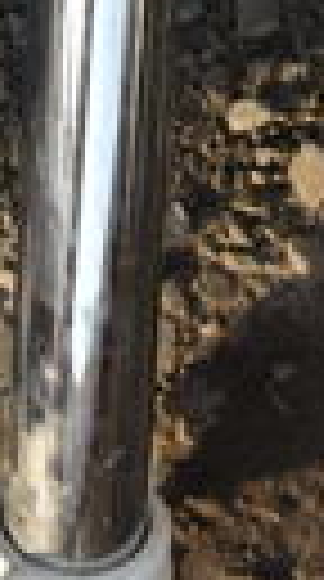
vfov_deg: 8.9
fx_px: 3426
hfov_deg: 5.4
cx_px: 140
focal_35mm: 223
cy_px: -704
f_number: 5.6
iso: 100
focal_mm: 20
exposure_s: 1/125
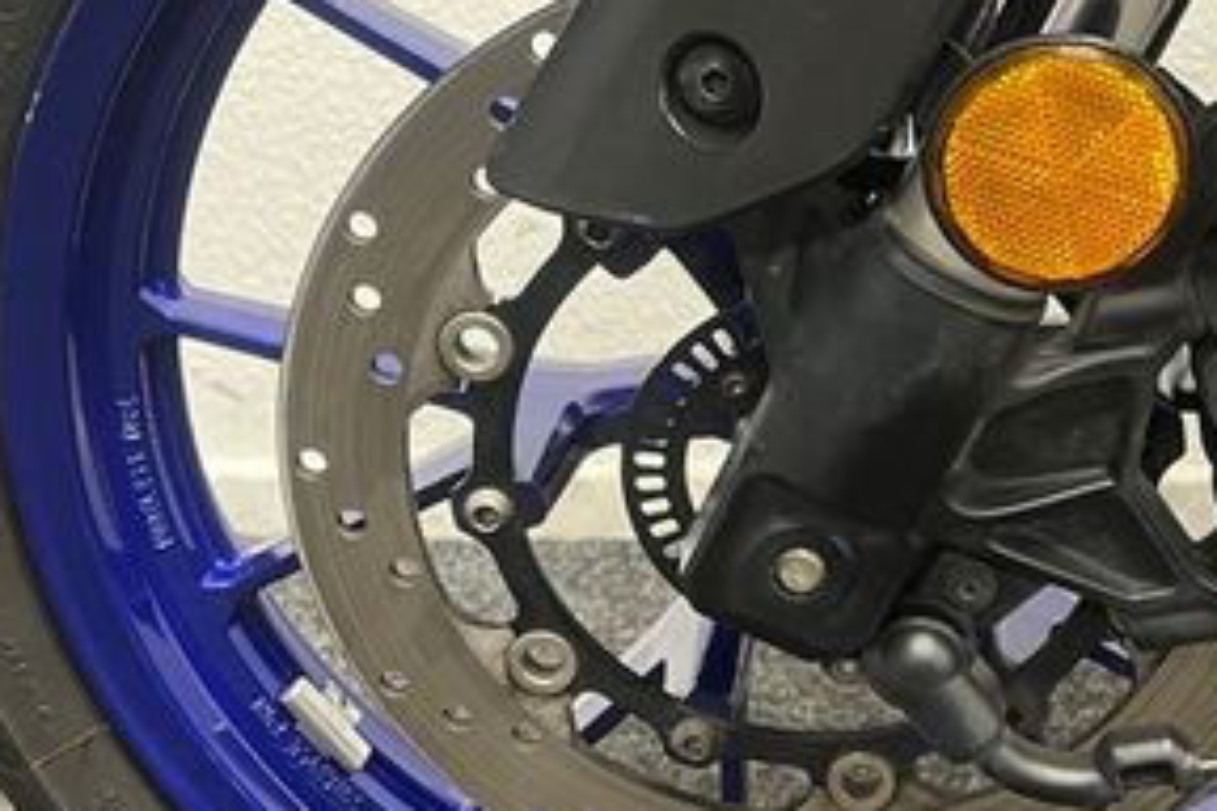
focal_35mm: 60
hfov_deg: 32.9
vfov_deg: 22.4
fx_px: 2028
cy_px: 199
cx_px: 870
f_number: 1.6
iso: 500
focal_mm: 5.1
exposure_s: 1/50
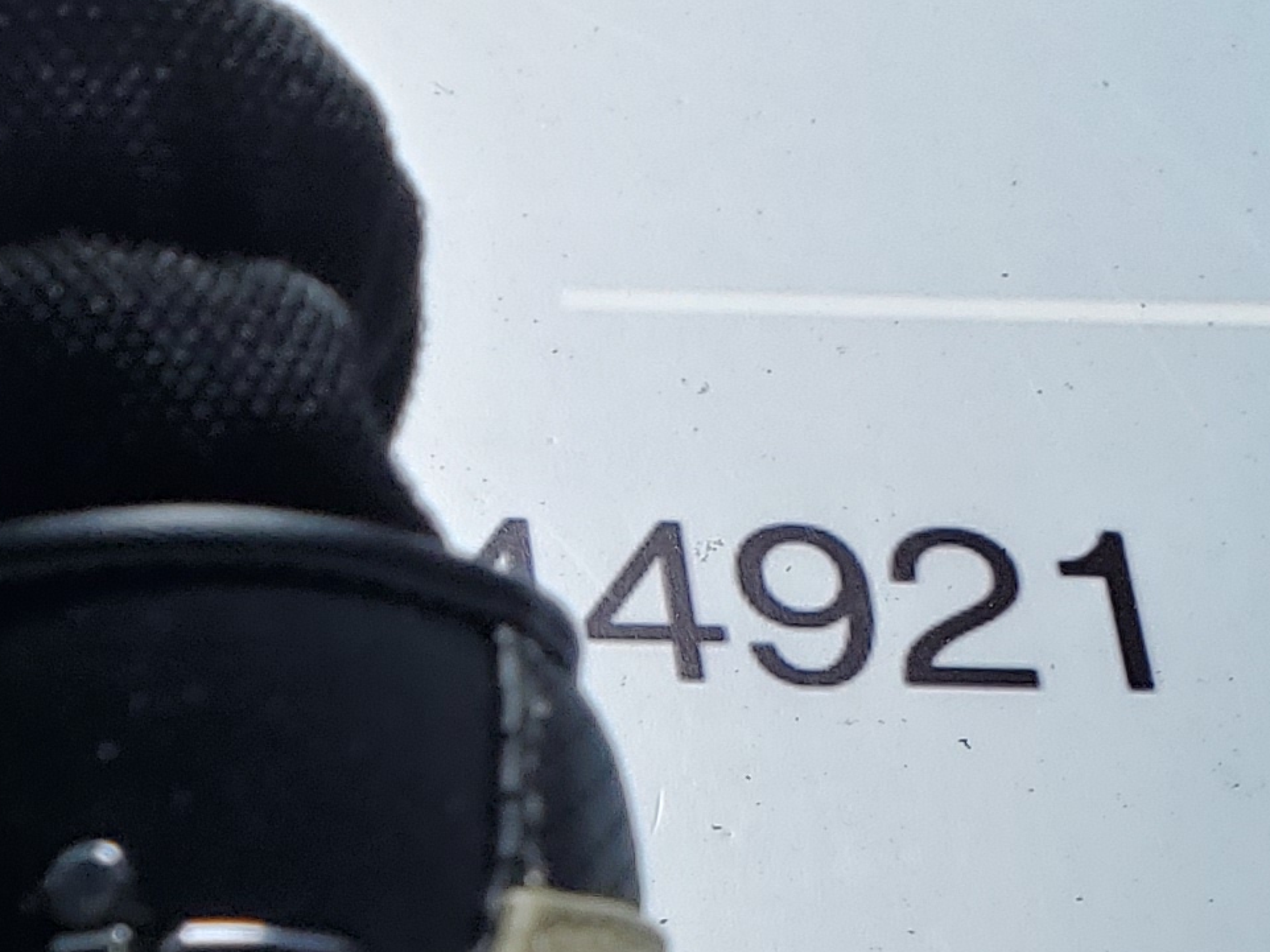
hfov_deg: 16.3
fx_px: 3998
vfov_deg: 12.9
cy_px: 1425
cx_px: -696
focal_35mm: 109
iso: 50
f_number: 1.5
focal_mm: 4.3
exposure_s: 1/272
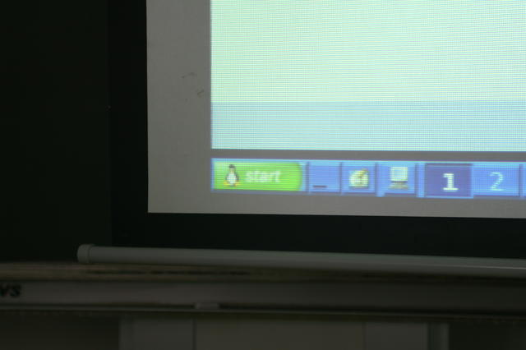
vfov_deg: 13.0
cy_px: 175
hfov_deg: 19.5
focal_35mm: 105
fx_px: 1533
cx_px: 263
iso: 200
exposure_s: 1/50
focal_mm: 70
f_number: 3.2
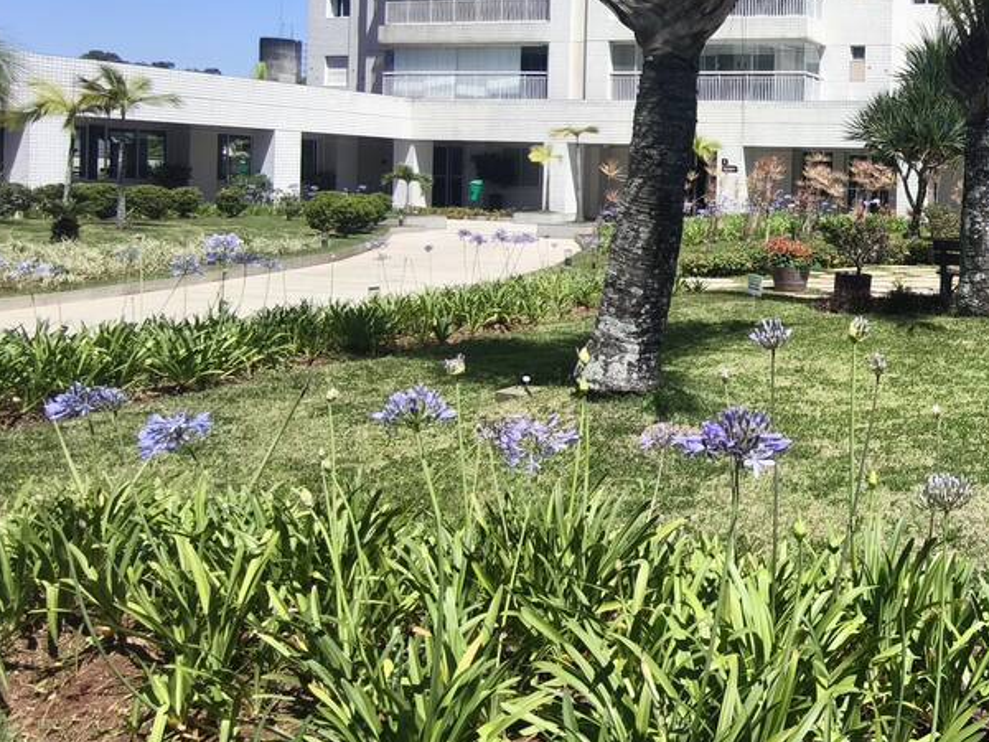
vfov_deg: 38.7
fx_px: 1029
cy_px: 195
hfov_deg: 44.7
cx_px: 959
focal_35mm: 36
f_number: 2.2
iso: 50
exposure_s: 1/794
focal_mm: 1.91
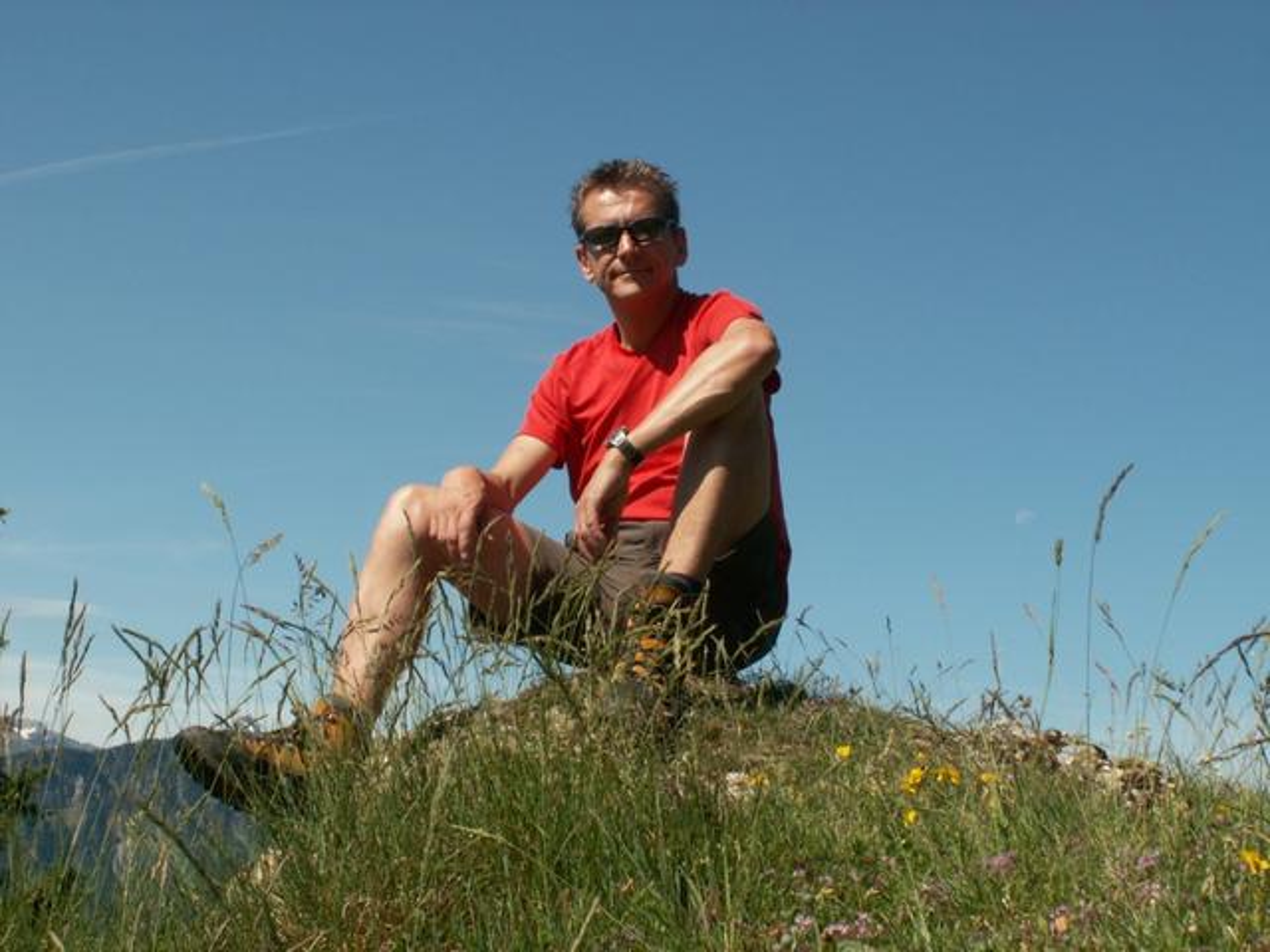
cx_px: 635
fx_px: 2201
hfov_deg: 32.2
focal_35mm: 60
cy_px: 476
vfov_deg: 24.4
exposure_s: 1/200
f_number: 8
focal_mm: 9.96
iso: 50
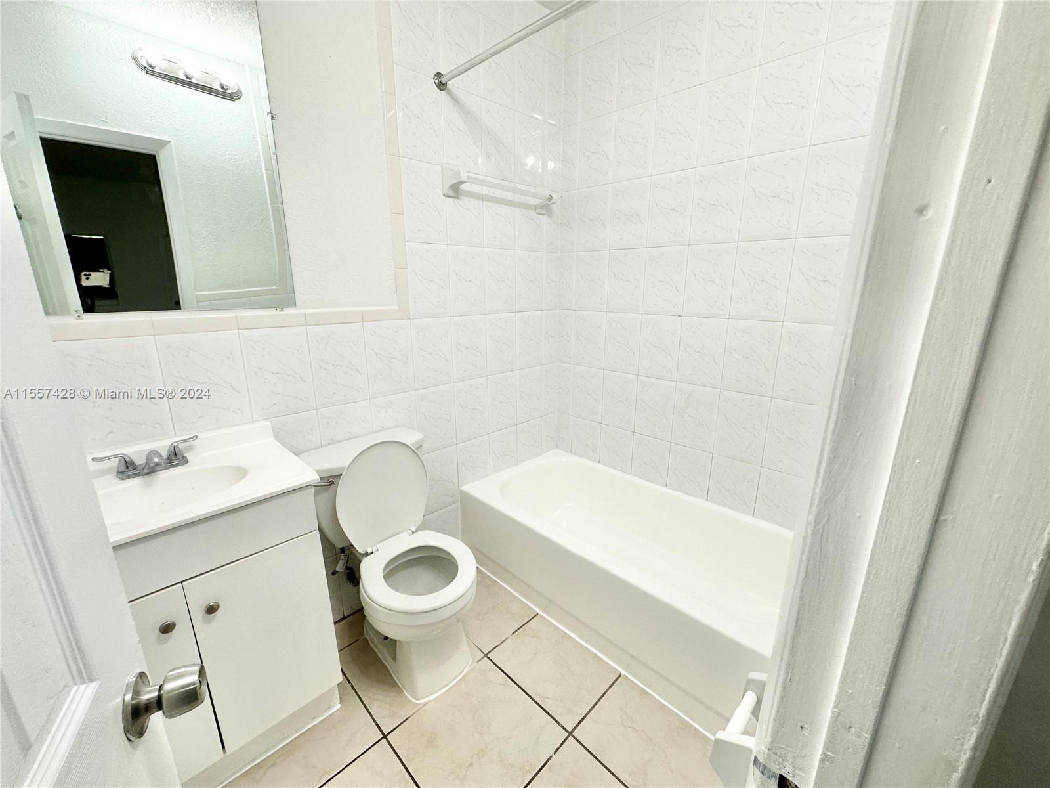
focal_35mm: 14
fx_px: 425
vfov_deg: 85.7
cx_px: 525
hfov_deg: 102.1
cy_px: 394
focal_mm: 2.22
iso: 100
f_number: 2.2
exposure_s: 1/120
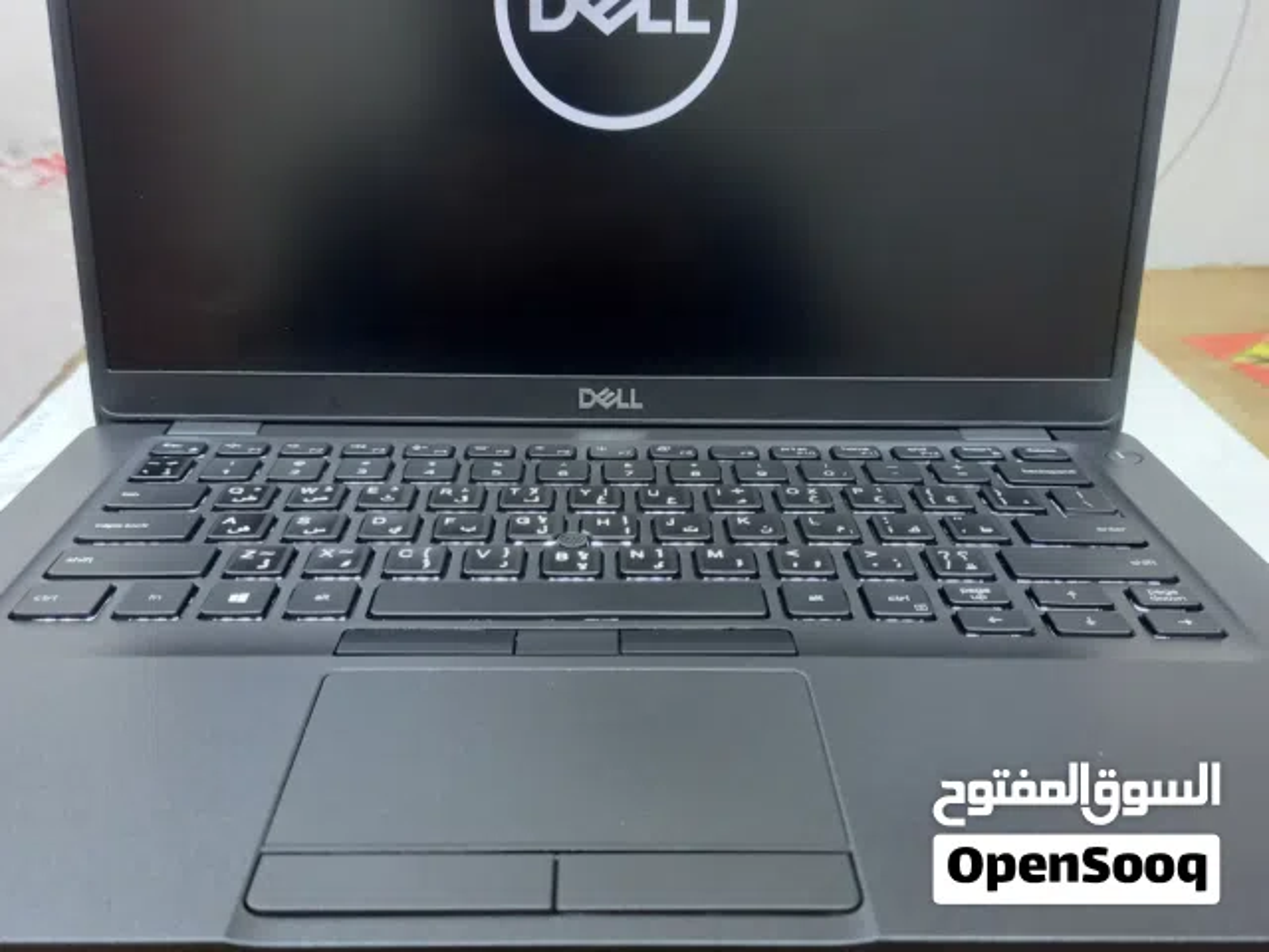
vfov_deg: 54.9
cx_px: 634
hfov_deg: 69.4
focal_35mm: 25
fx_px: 916
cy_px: 476
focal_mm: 4.6
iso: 250
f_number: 2
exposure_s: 1/33
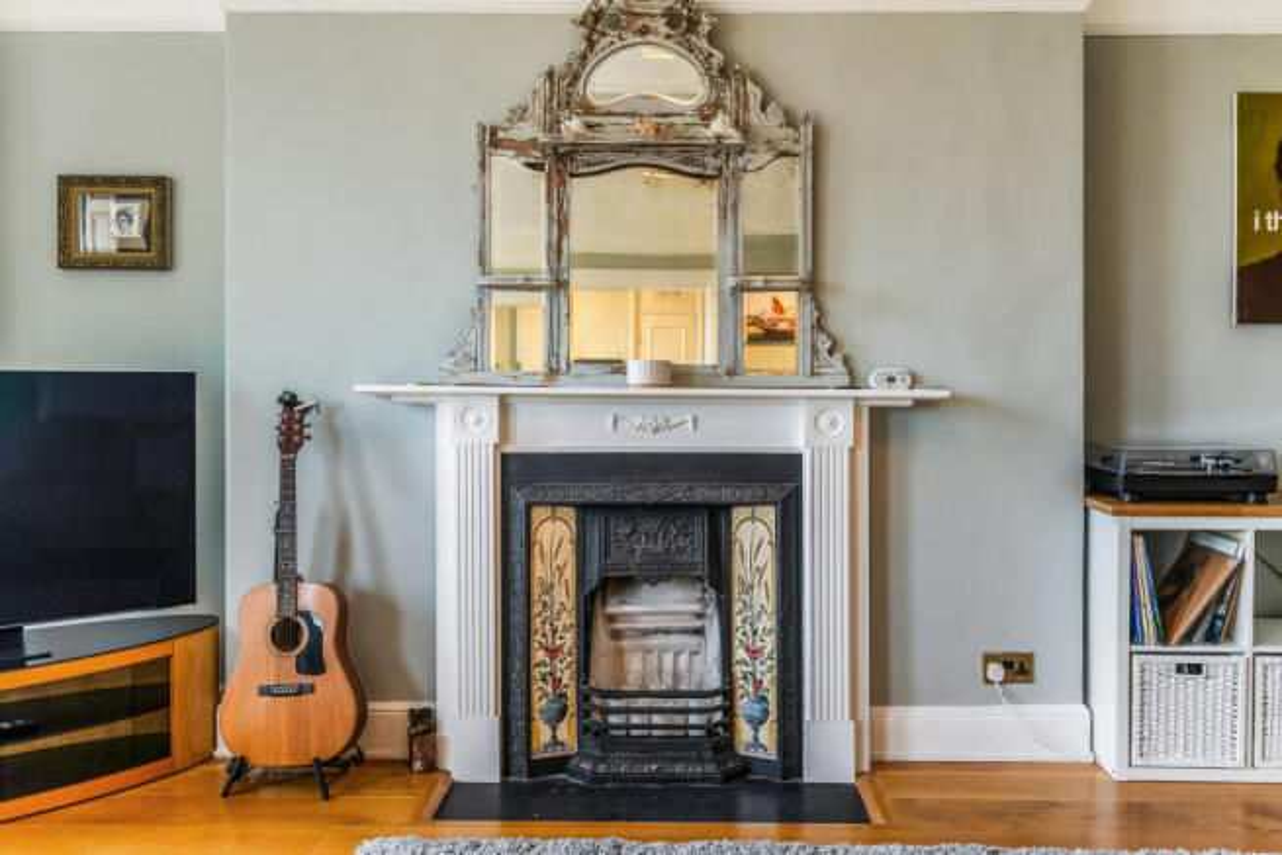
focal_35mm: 33
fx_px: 1175
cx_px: 641
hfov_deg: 57.2
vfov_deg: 40.0
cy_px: 428
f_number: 5
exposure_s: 1/10
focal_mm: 33
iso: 500
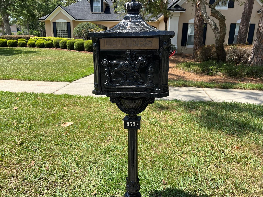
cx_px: 132
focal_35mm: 26
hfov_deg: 67.3
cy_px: 98
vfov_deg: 53.1
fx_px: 198
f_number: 1.5
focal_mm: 5.7
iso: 50
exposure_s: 1/2404
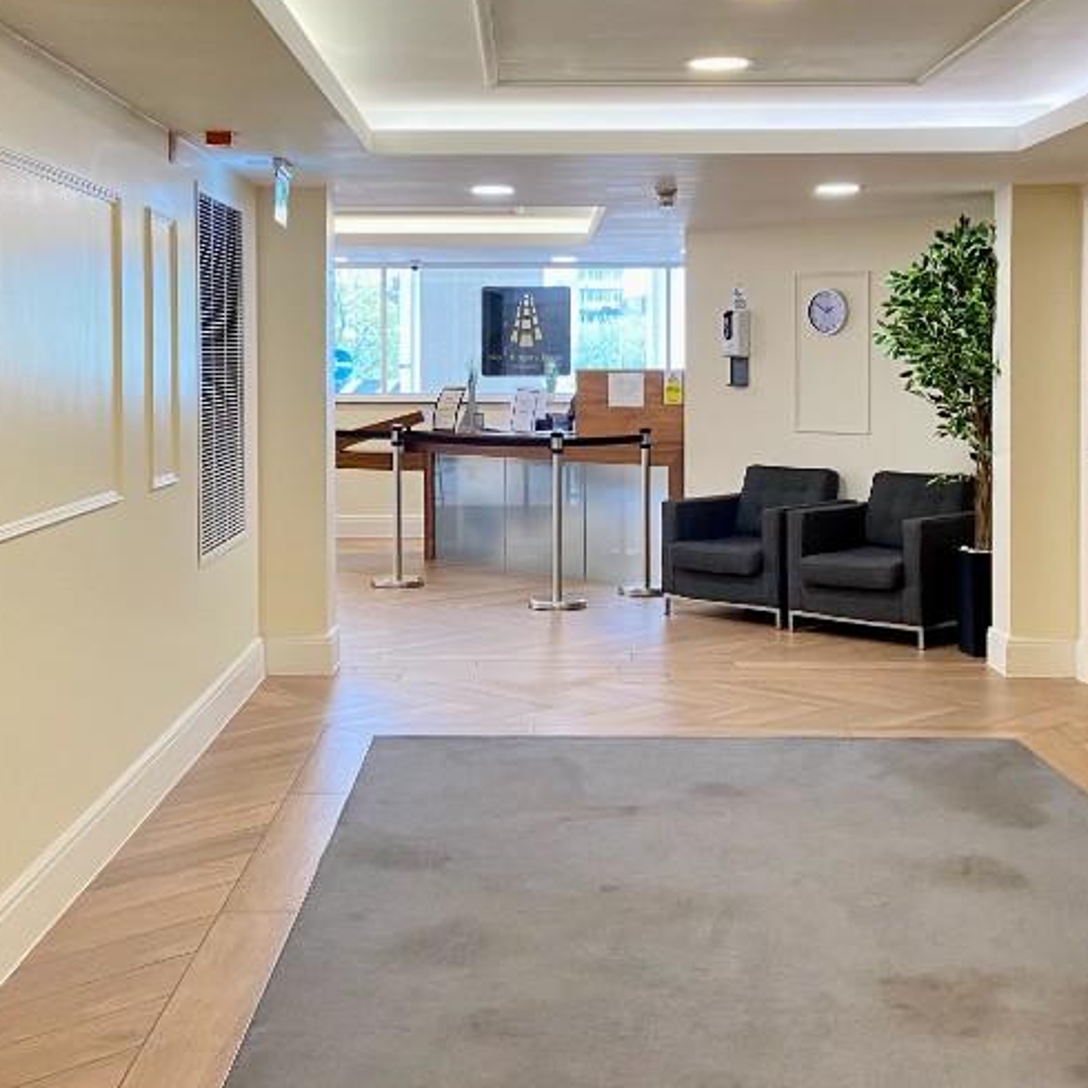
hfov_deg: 35.4
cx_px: 553
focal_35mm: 48
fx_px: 1707
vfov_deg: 35.2
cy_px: 431
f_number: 1.8
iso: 100
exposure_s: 1/50
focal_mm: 4.25
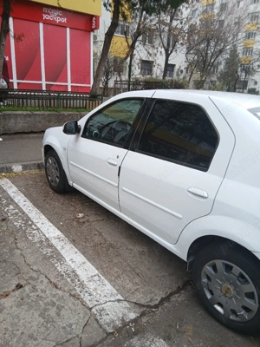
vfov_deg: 67.3
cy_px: 174
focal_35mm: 26
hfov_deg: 53.1
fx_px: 260
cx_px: 130
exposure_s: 1/100
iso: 40
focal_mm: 3.98
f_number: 1.8
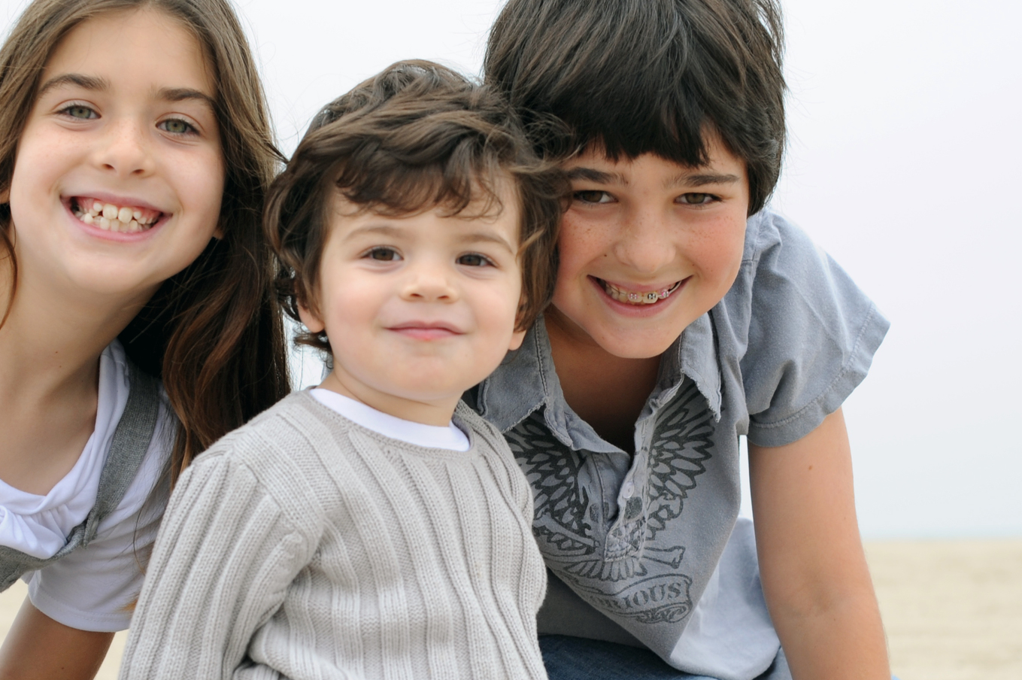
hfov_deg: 22.1
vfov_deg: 14.8
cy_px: 440
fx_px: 2610
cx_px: 458
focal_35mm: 92
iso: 320
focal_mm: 50
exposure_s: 1/400
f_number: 4.5
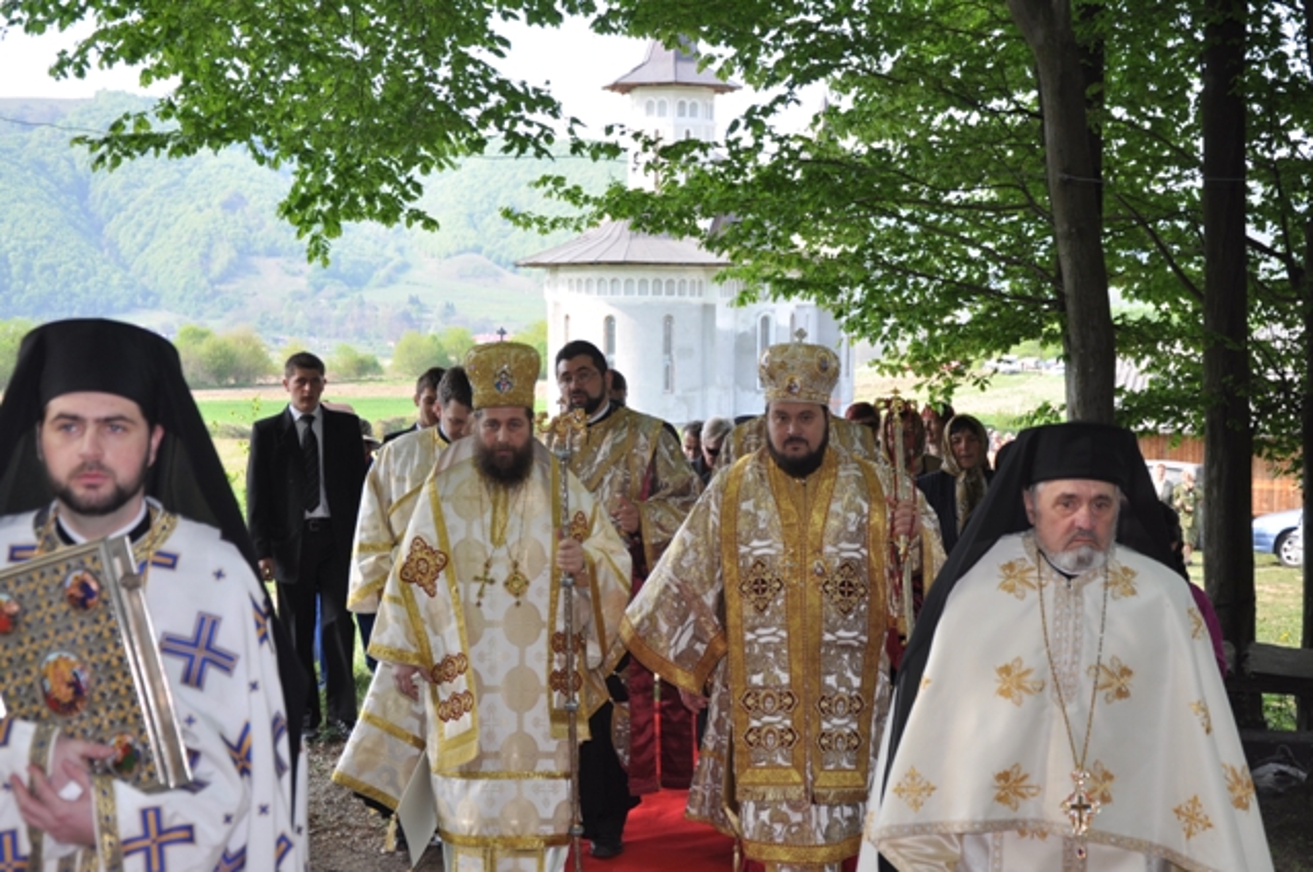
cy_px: 436
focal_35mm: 60
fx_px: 2186
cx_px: 656
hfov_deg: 33.4
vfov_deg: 22.6
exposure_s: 1/200
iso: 200
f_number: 4.5
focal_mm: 40
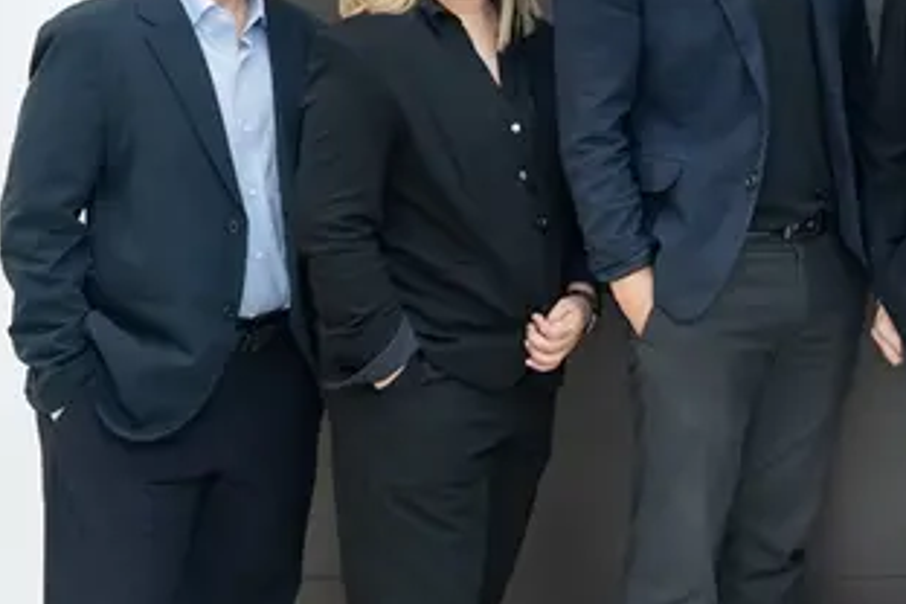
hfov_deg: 21.2
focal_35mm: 90
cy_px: -44
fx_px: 2265
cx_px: 1066
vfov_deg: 14.9
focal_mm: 36
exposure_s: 1/200
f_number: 3.2
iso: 2000
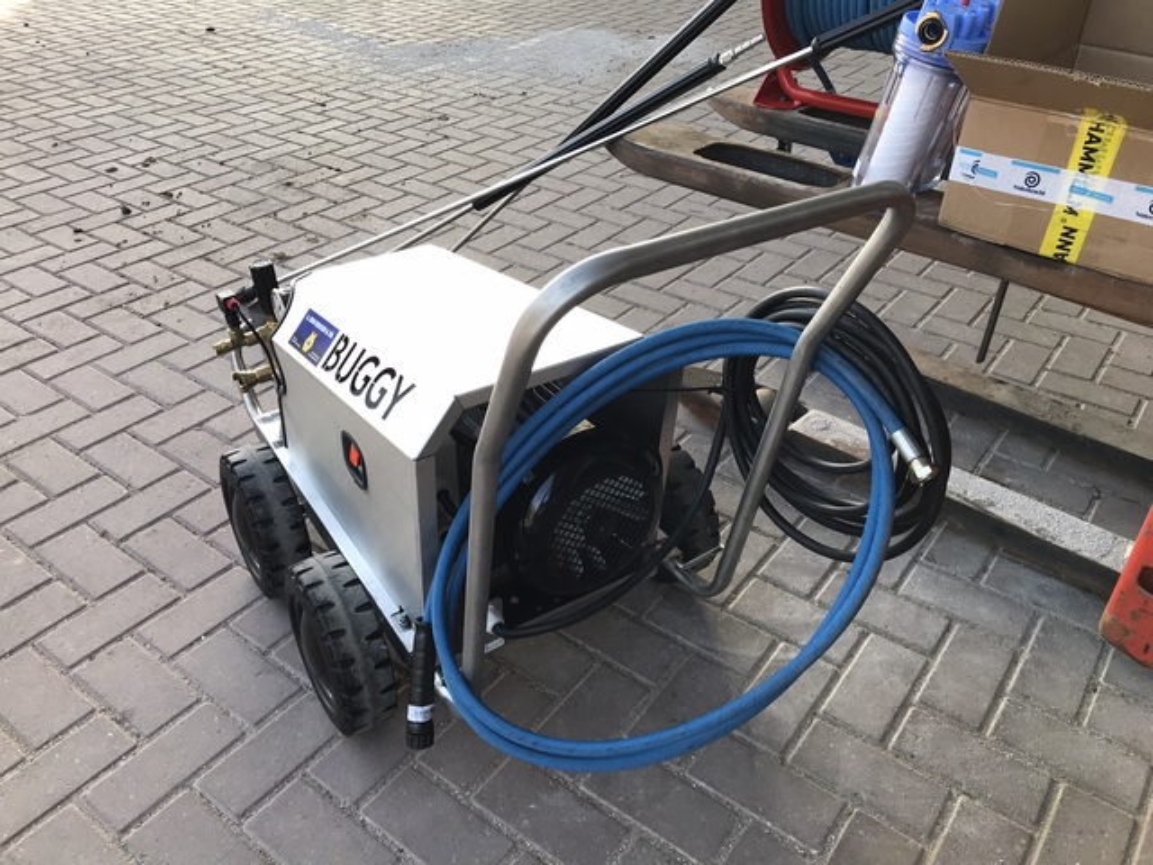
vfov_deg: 49.7
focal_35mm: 28
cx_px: 576
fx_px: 933
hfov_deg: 63.4
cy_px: 432
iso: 20
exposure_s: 1/108
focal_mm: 3.99
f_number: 1.8
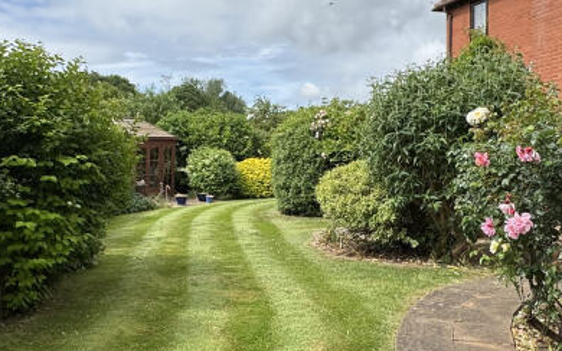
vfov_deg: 32.8
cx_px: 261
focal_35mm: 39
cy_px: 173
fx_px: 598
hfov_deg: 50.3
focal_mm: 2.22
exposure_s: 1/1976
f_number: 2.2
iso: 50
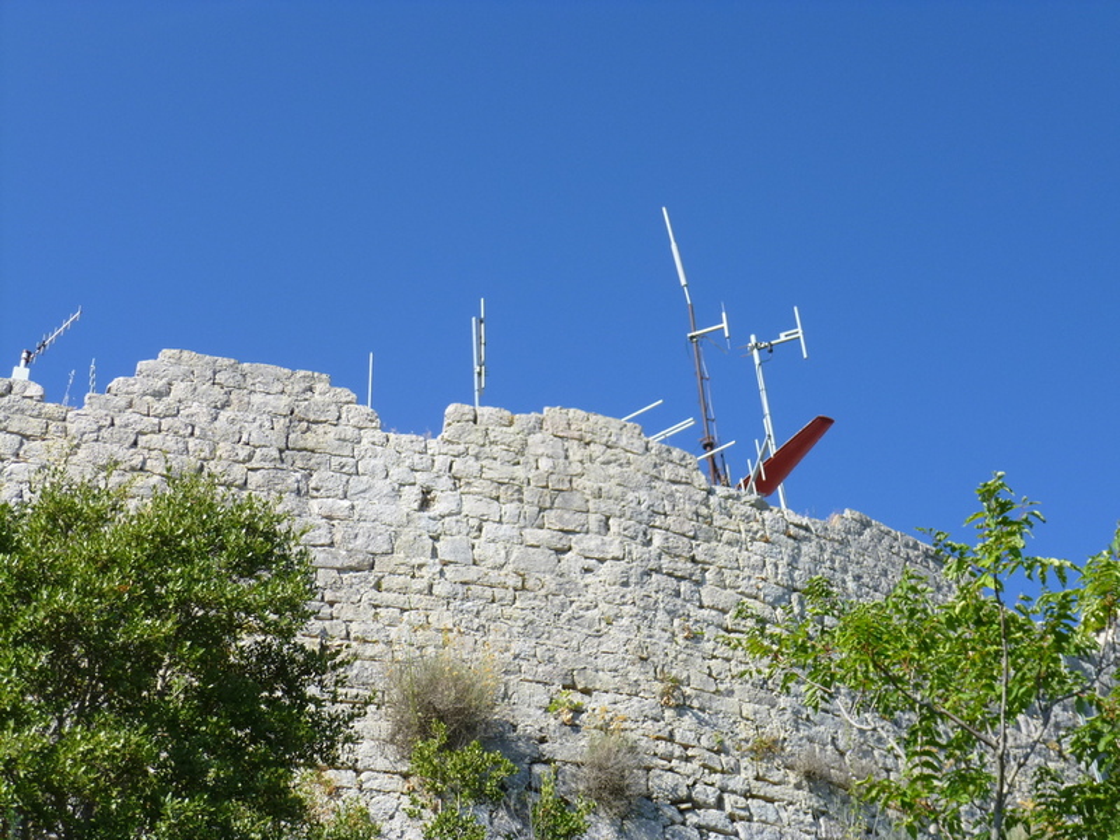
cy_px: 420
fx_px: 1682
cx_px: 560
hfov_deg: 36.8
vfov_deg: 28.0
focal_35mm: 52
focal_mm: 9.2
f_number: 4.1
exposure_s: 1/400
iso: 100
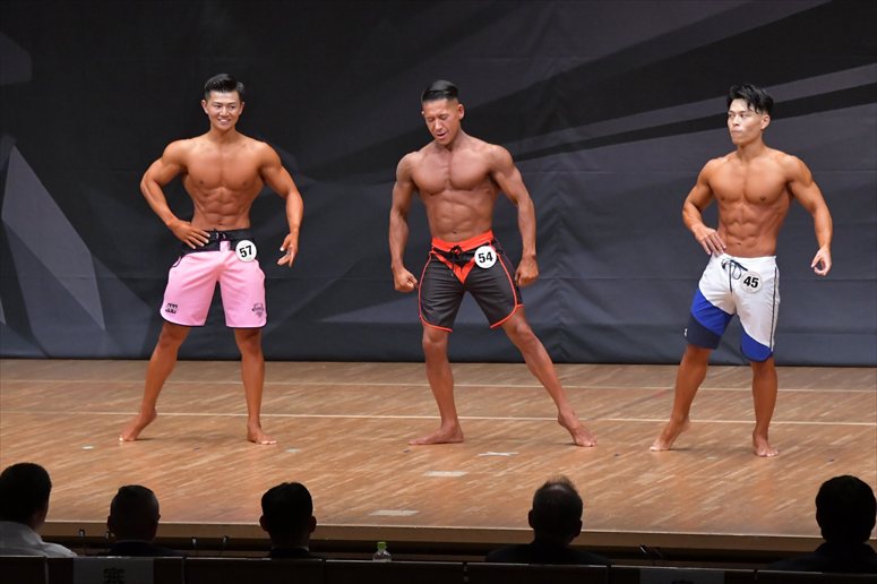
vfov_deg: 6.8
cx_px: 438
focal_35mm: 202
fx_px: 4919
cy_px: 292
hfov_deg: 10.2
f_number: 5.6
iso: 6400
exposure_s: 1/400
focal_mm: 135
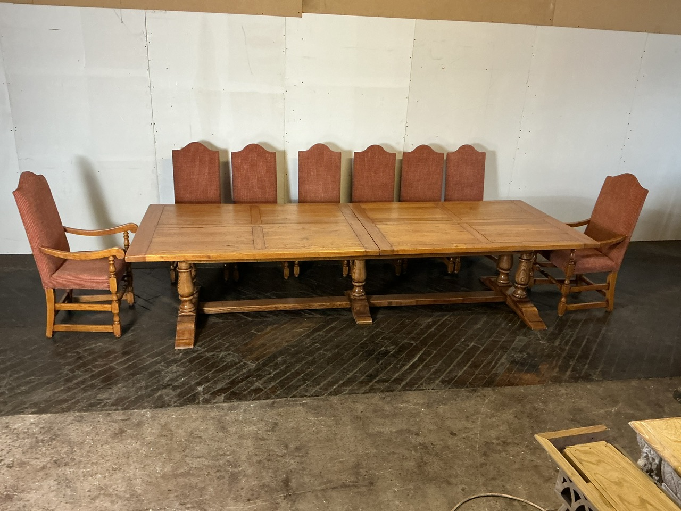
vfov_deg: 48.2
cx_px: 340
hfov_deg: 61.7
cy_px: 256
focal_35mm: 29
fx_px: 571
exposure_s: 1/33
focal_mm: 3
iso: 200
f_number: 1.8
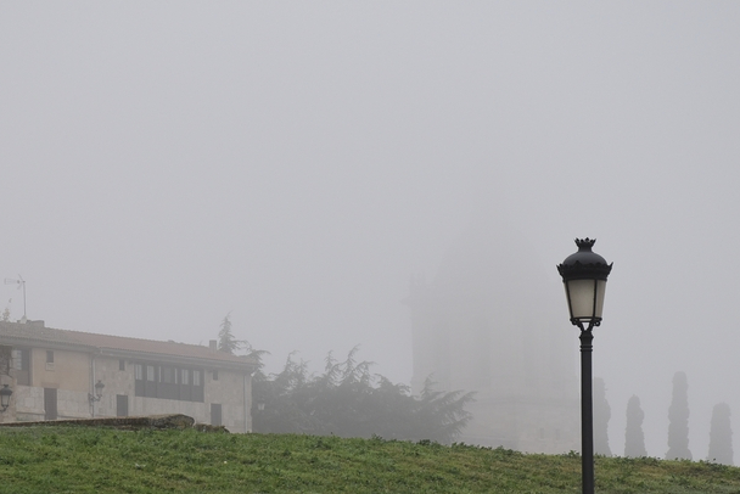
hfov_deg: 10.3
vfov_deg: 6.9
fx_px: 4113
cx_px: 281
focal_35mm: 200
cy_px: 342
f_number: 8
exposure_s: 1/250
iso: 200
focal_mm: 90
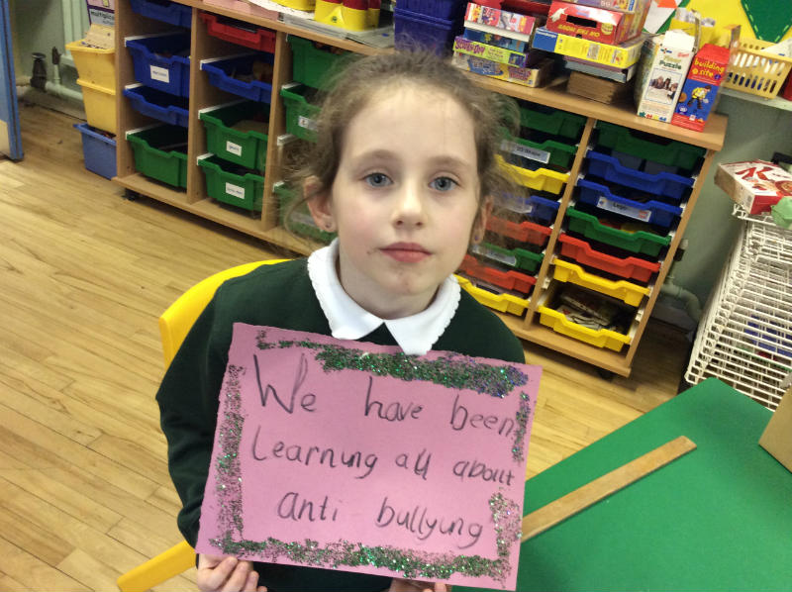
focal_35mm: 33
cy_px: 296
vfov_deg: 42.9
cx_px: 396
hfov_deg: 55.4
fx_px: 754
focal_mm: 3.3
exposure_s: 1/24
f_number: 2.4
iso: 125
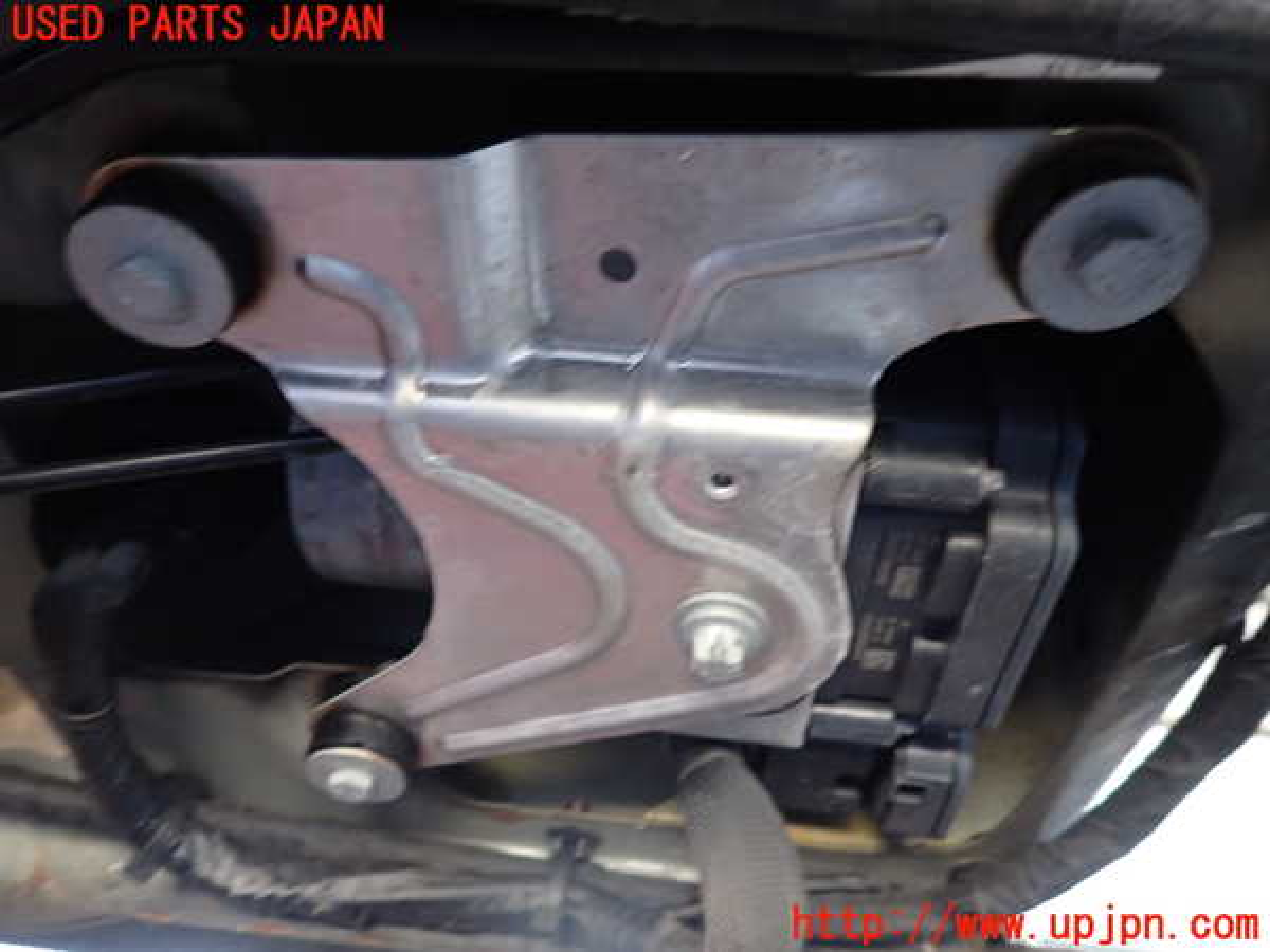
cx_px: 635
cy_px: 476
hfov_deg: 69.4
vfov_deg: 54.9
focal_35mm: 25
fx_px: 917
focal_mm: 4.5
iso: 320
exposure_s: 1/30
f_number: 2
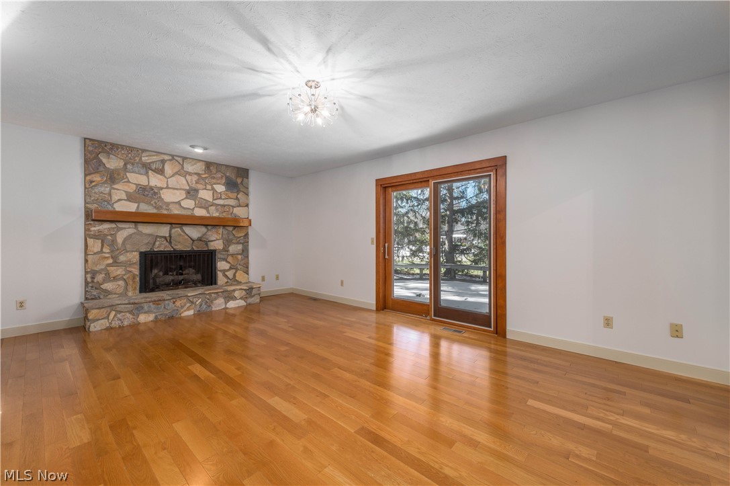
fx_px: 284
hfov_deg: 104.3
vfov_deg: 81.1
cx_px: 365
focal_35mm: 14
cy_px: 243
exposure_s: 1/60
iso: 200
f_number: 9
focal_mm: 14
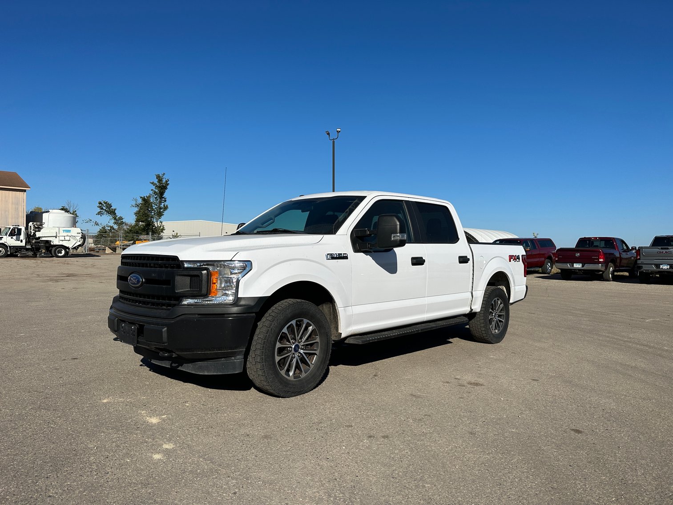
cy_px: 252
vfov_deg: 56.8
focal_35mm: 24
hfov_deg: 71.6
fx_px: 467
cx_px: 336
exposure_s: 1/8929
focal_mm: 6.86
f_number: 1.78
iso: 80
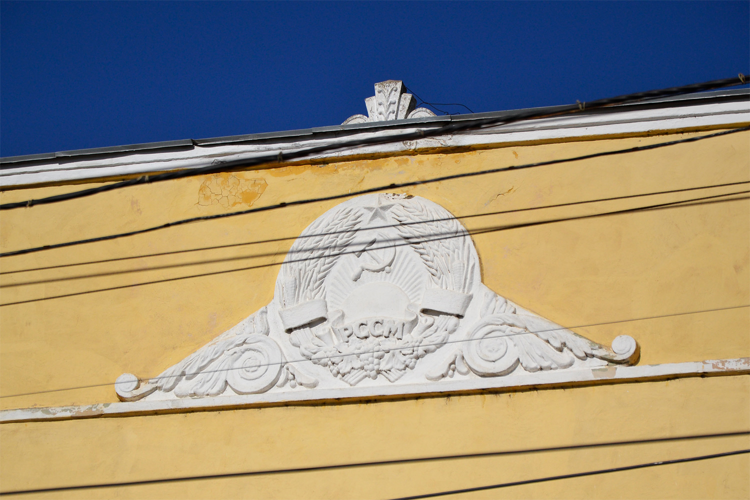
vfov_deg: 8.7
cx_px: 375
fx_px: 3281
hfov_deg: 13.0
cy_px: 250
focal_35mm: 158
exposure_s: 1/4000
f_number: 5.6
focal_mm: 105
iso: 400
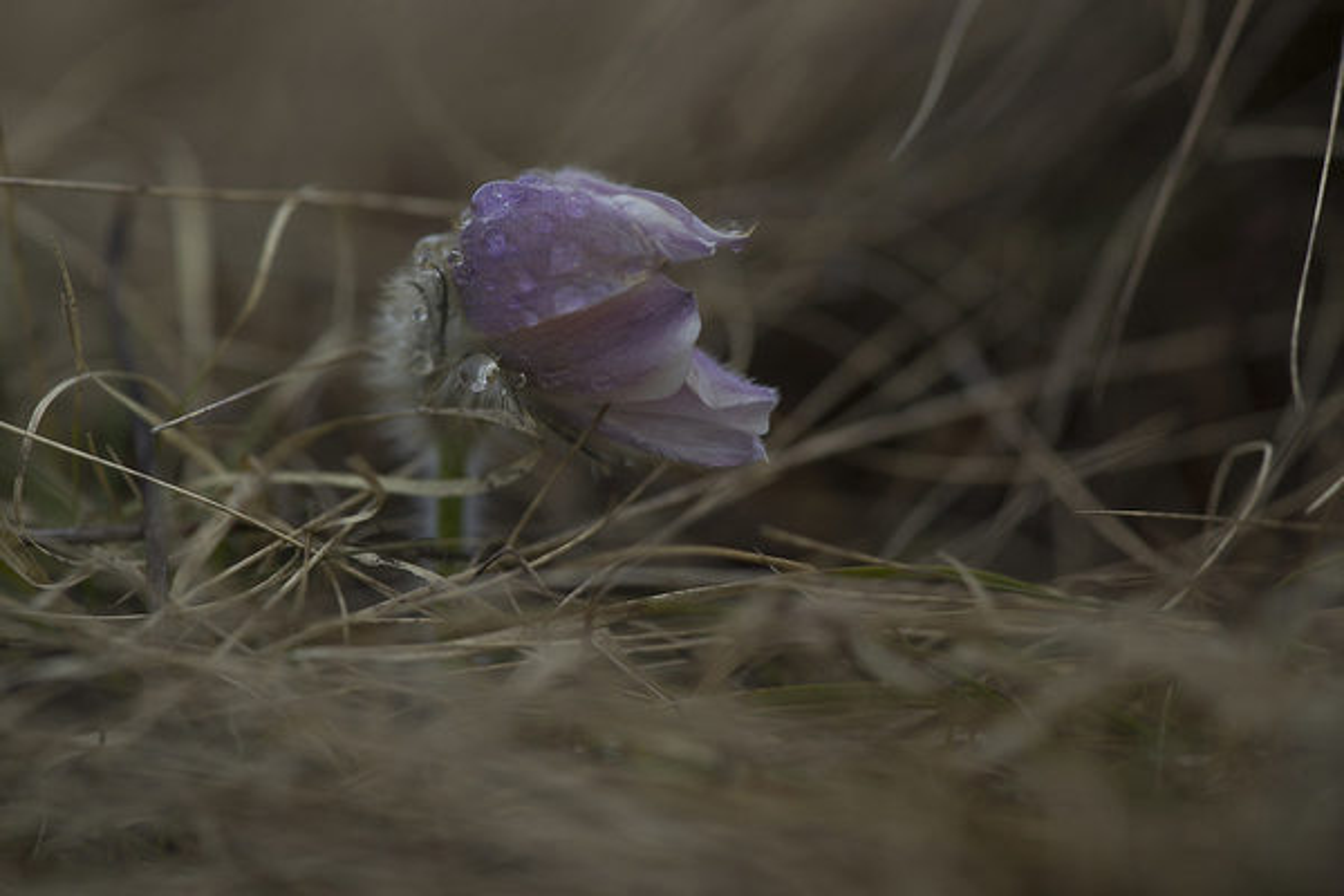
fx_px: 3920
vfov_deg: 13.0
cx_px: 672
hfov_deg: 19.5
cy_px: 448
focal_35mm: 105
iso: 250
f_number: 6.3
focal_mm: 105
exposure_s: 1/1000
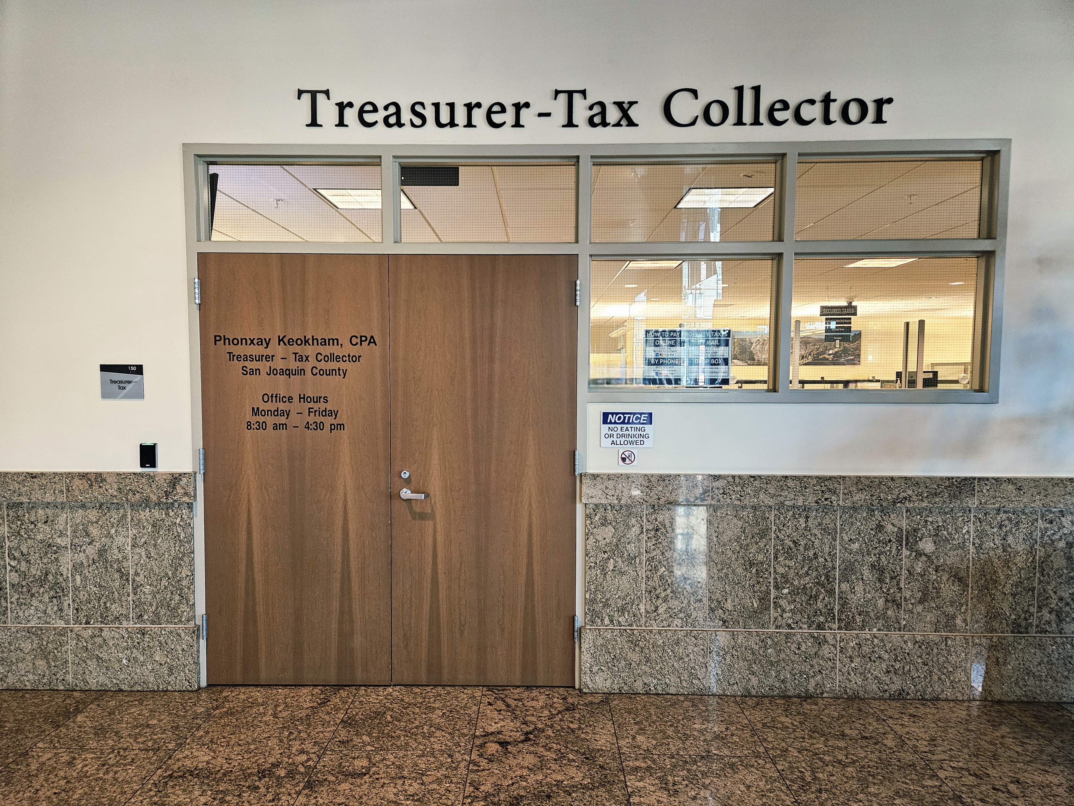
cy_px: 403
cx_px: 537
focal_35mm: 23
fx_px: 714
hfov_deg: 73.9
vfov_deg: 58.9
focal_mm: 5.4
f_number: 1.8
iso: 640
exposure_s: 1/60.2
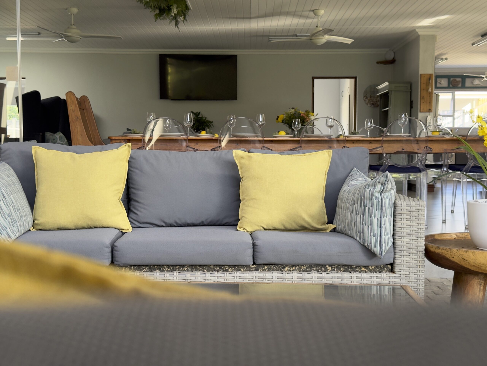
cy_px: 183
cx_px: 244
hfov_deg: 39.7
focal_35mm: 48
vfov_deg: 30.3
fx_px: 675
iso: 100
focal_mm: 6.76
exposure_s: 1/84
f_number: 1.78
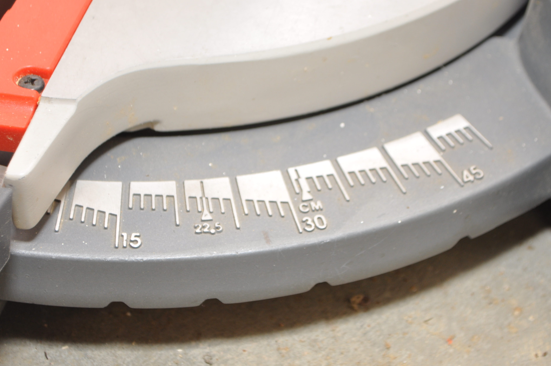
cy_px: 195
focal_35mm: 95
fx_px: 1446
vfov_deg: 14.4
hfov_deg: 21.6
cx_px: 258
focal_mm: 55
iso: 400
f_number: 5.6
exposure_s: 1/15
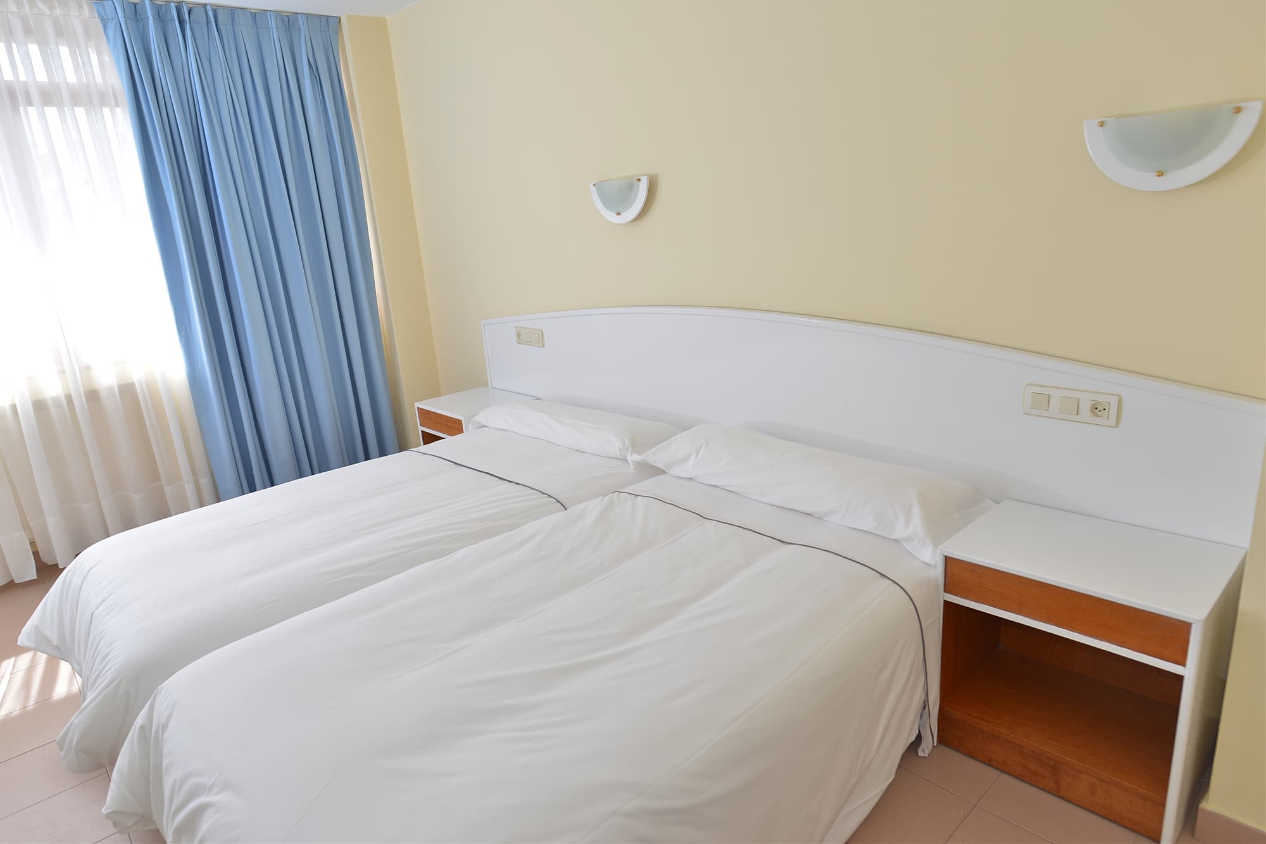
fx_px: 703
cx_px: 633
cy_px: 422
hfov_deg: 84.0
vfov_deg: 61.9
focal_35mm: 20
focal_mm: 20
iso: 250
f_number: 3.5
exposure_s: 1/250
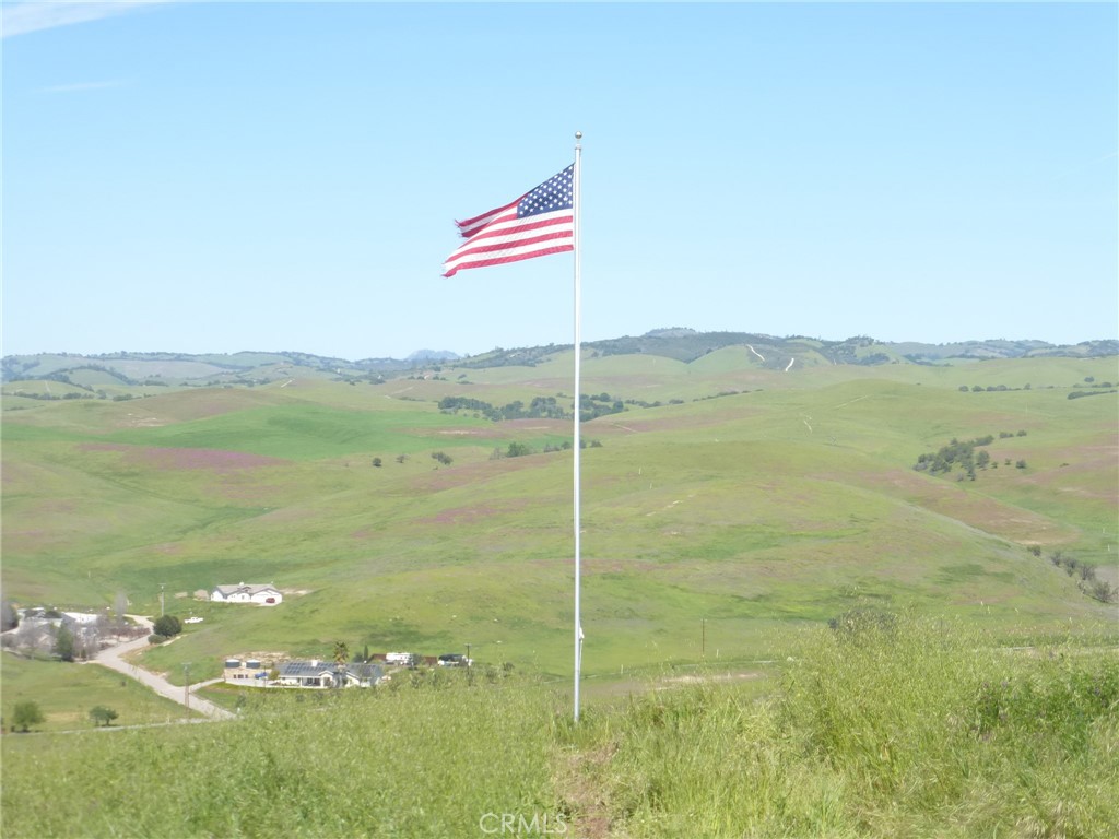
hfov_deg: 19.3
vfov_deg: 14.5
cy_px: 420
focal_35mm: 102
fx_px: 3297
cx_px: 560
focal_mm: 18.2
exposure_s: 1/400
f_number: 5.3
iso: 100
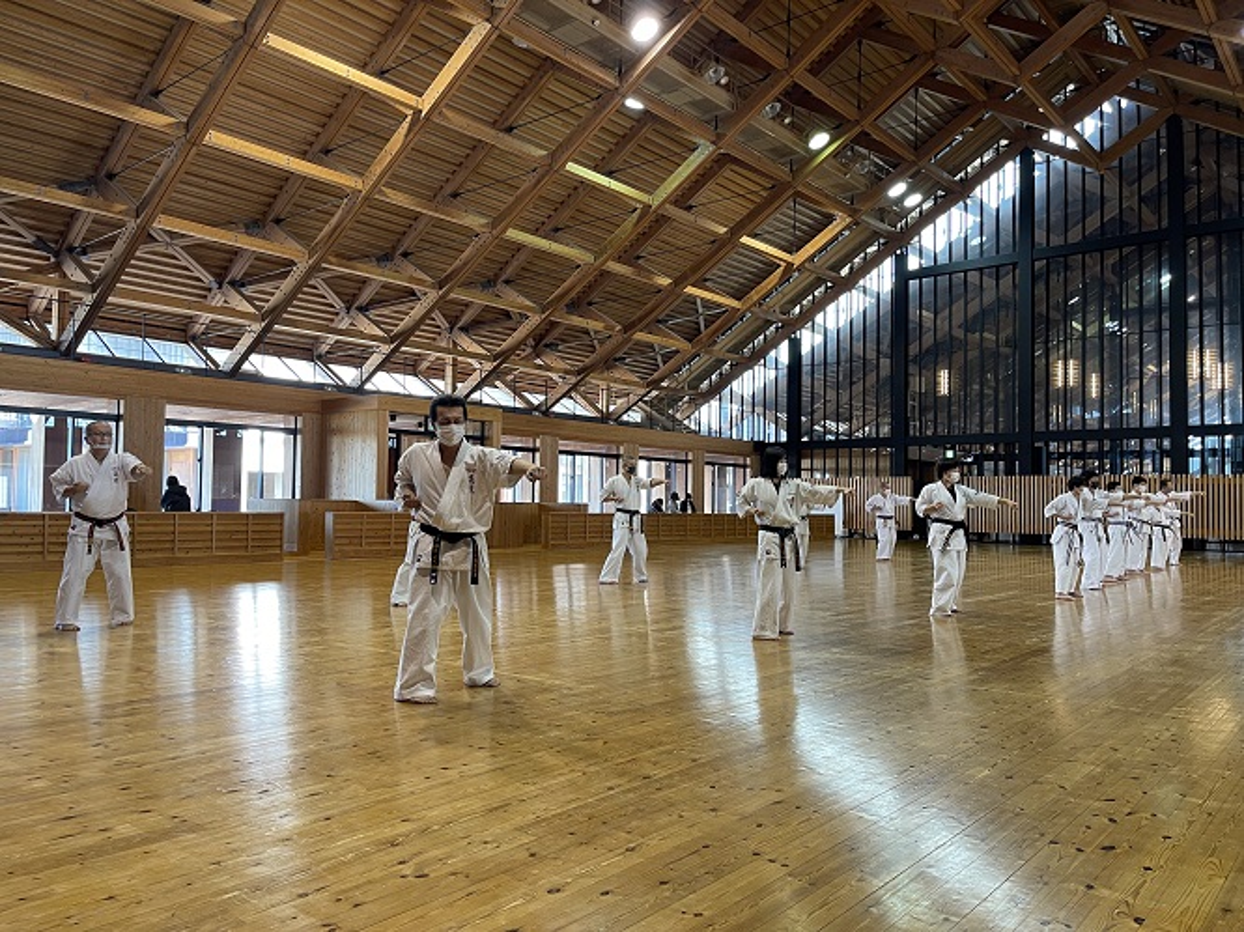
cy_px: 466
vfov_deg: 53.0
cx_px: 622
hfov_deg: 67.3
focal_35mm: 26
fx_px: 934
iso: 80
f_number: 1.6
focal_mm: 5.1
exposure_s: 1/60
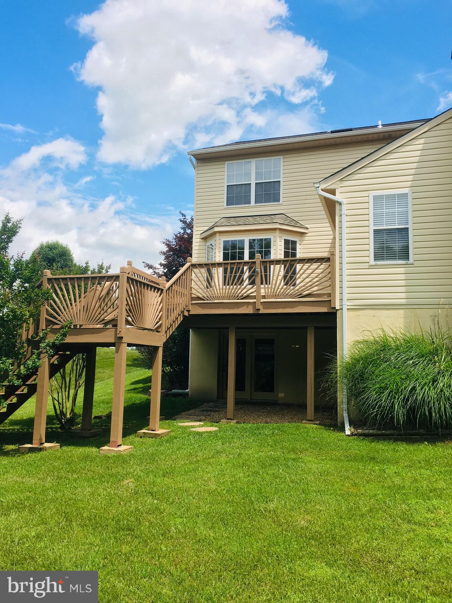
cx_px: 226
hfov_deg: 48.2
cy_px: 302
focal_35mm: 29
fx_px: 505
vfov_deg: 61.7
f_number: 2.2
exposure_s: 1/916
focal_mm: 4.15
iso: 25
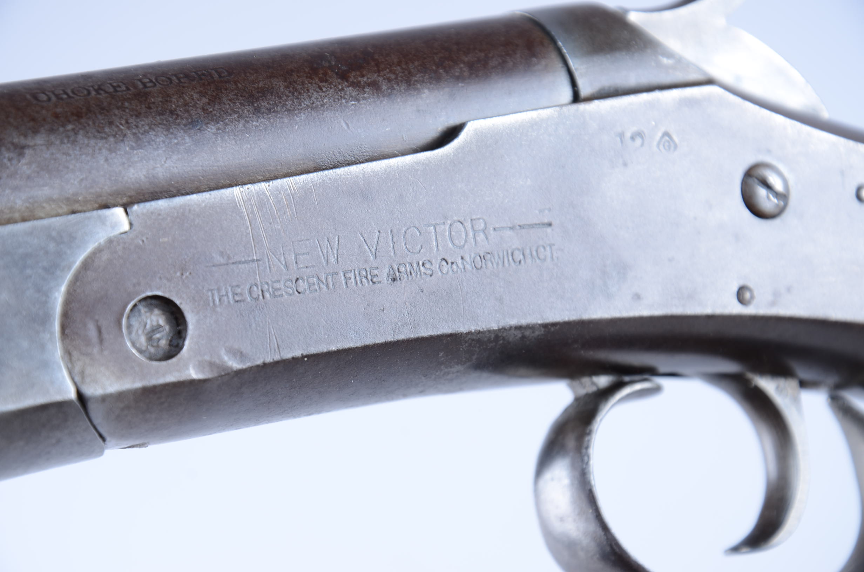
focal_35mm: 158
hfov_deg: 13.1
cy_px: 286
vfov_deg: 8.7
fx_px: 3772
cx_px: 432
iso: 100
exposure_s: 1/100
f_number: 9
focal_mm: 105
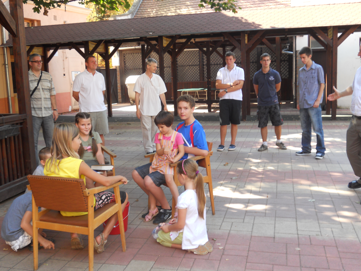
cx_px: 180
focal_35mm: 38
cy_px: 136
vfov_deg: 37.7
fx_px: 396
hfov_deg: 49.0
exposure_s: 1/40
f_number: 3.9
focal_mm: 6.9
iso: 80
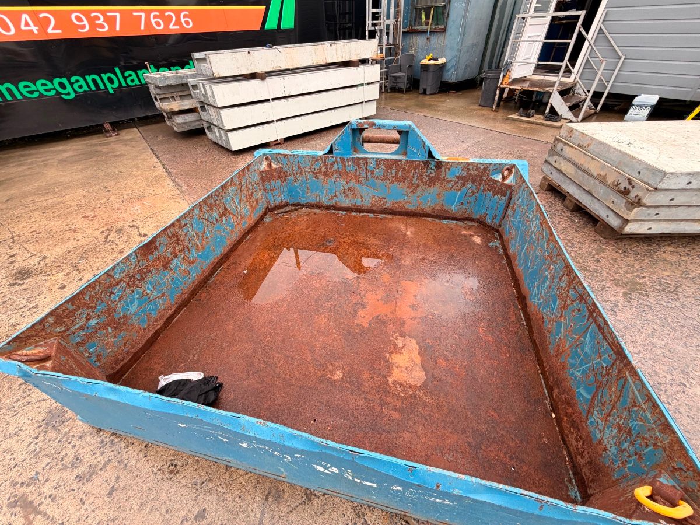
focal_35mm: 14
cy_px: 262
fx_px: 283
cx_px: 350
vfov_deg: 85.7
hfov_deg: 102.1
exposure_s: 1/121
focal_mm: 2.22
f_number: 2.2
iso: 50
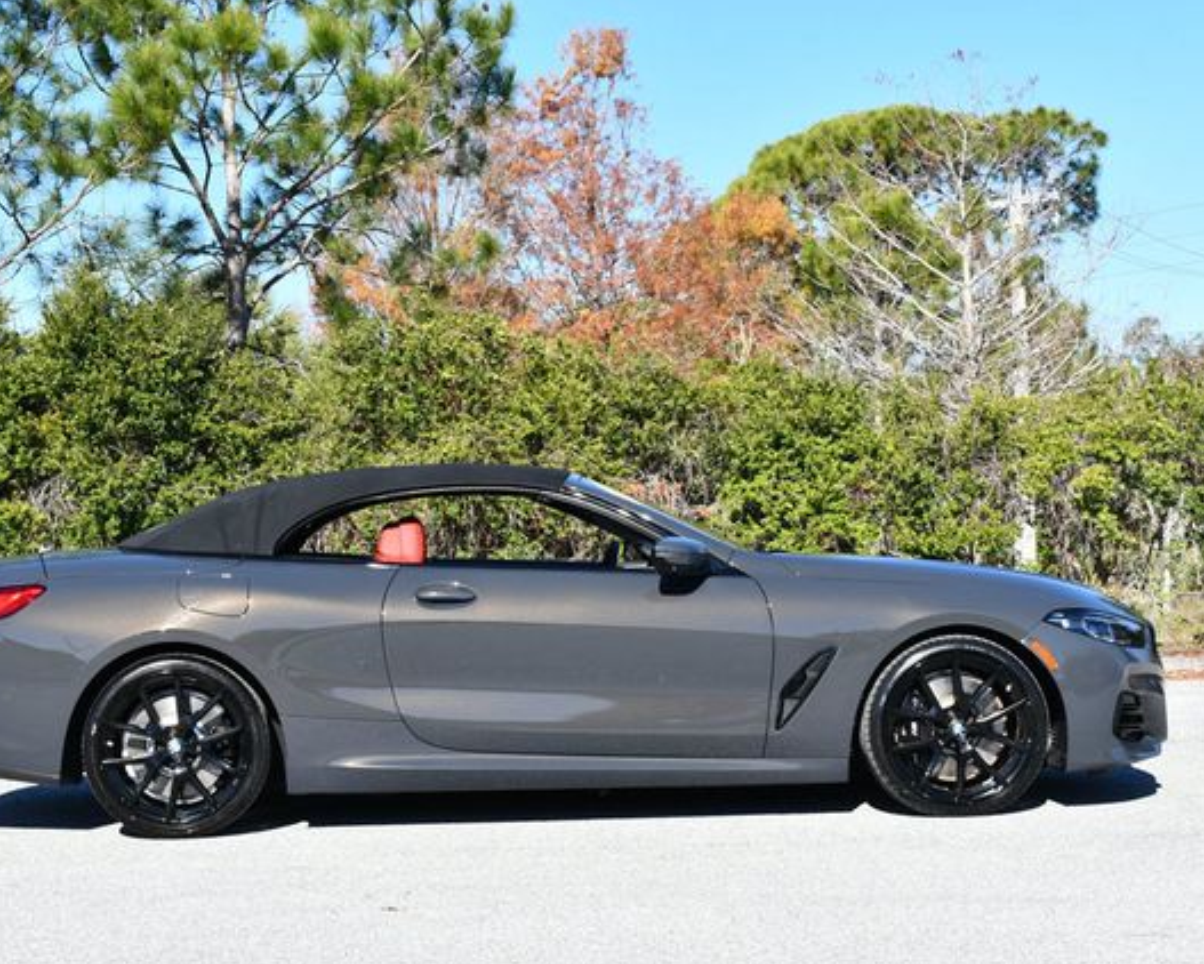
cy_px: 482
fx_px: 2602
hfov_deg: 26.0
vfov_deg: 21.0
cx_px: 528
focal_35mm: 73
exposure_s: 1/250
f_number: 8
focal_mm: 32
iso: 125
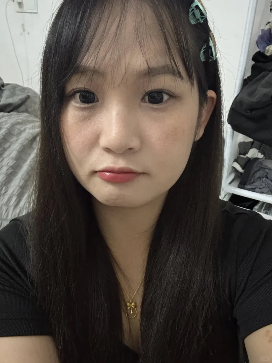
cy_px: 182
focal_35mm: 30
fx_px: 314
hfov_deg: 46.8
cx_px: 136
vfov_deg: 60.0
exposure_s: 1/17
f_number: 1.9
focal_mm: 2.69
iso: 640
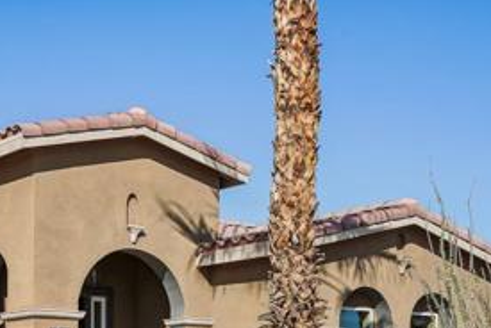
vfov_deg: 16.8
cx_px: 184
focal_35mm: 79
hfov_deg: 25.6
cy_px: 350
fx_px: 1079
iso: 100
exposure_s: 1/500
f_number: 8
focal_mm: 34
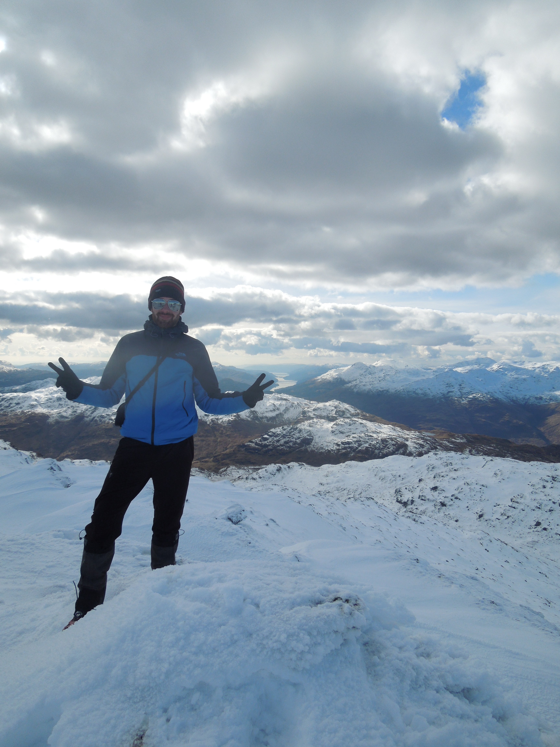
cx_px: 280
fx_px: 539
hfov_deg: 54.9
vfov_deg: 69.4
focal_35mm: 25
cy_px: 374
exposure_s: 1/500
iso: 100
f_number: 6.6
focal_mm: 4.5
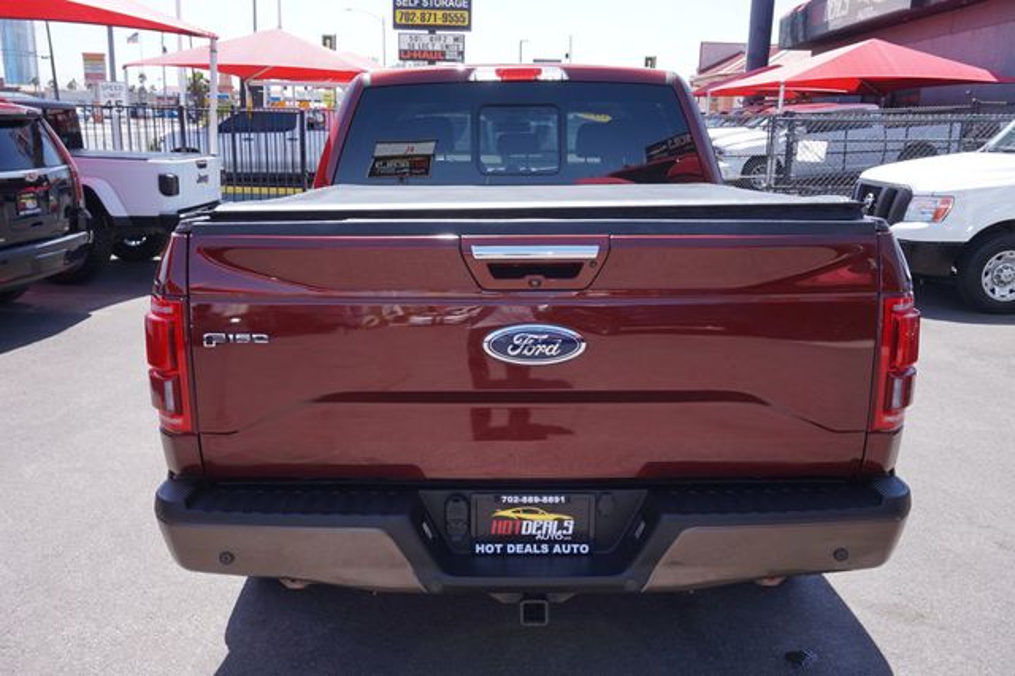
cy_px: 338
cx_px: 508
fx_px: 845
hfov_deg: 62.0
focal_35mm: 30
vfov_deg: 43.6
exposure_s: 1/100
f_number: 8
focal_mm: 20
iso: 100
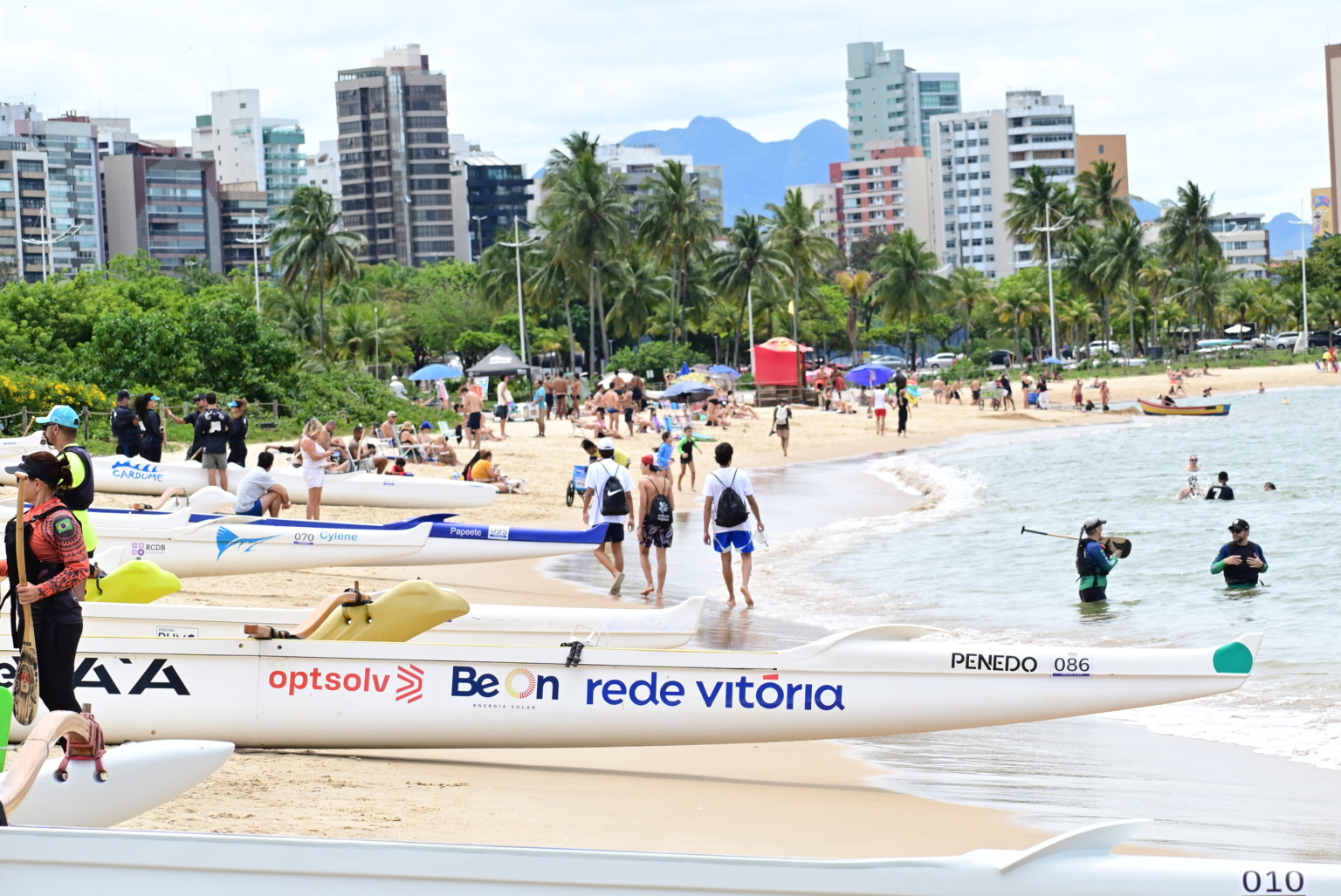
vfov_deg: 10.2
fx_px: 5033
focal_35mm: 135
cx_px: 670
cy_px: 448
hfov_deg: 15.2
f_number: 9
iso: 320
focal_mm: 90
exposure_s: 1/640
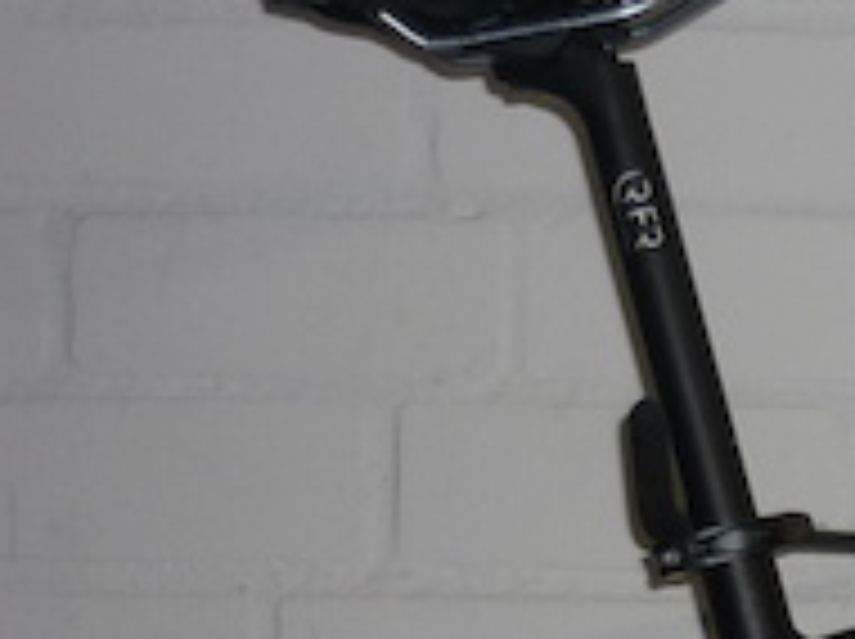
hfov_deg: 13.5
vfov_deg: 10.4
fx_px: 3429
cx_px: 1242
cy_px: 860
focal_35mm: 139
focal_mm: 5.5
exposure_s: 1/30
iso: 100
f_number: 2.8
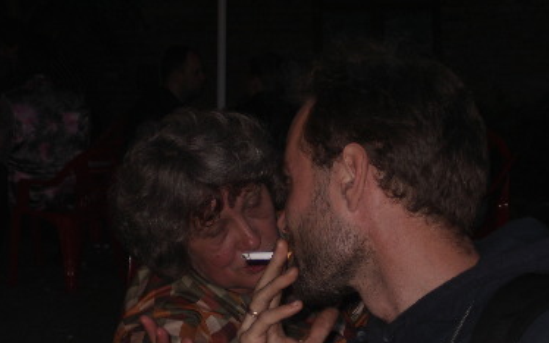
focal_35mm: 124
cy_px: 195
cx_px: 276
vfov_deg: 10.6
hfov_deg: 16.8
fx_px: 1856
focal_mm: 17.4
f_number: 5
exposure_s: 1/125
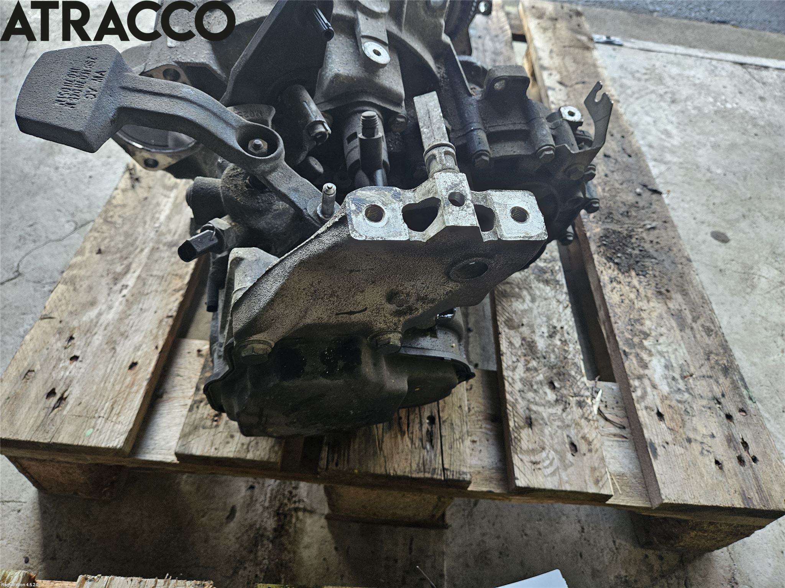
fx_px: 522
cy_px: 294
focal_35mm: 23
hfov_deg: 73.9
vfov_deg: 58.9
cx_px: 392
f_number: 1.8
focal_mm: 5.4
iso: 100
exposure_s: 1/100
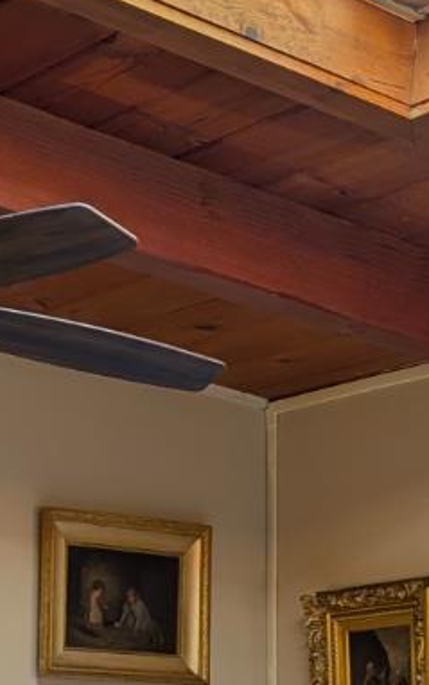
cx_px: 75
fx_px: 1869
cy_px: 736
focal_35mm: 100
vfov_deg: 19.9
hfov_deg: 13.0
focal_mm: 6.9
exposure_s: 1/60
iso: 34
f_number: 1.68
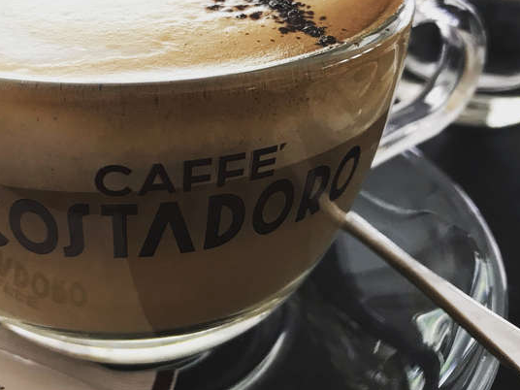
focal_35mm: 47
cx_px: 201
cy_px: 107
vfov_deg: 30.5
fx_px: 706
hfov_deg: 40.2
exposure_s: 1/25
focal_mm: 3.99
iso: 32
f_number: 1.8
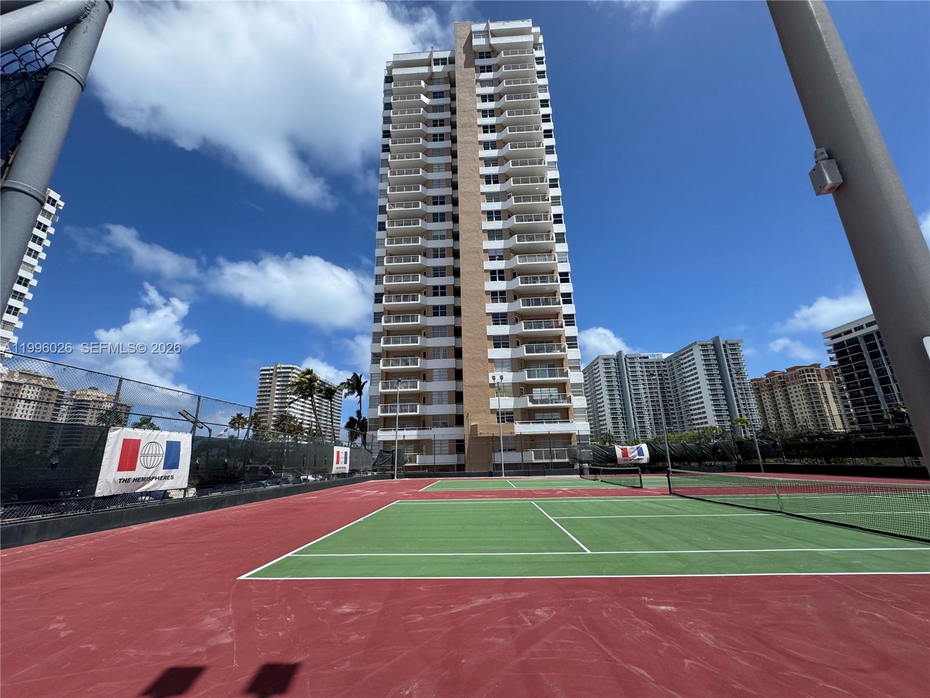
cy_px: 349
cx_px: 465
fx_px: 376
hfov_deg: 102.1
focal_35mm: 14
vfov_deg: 85.7
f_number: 2.2
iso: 50
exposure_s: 1/2985
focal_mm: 2.22
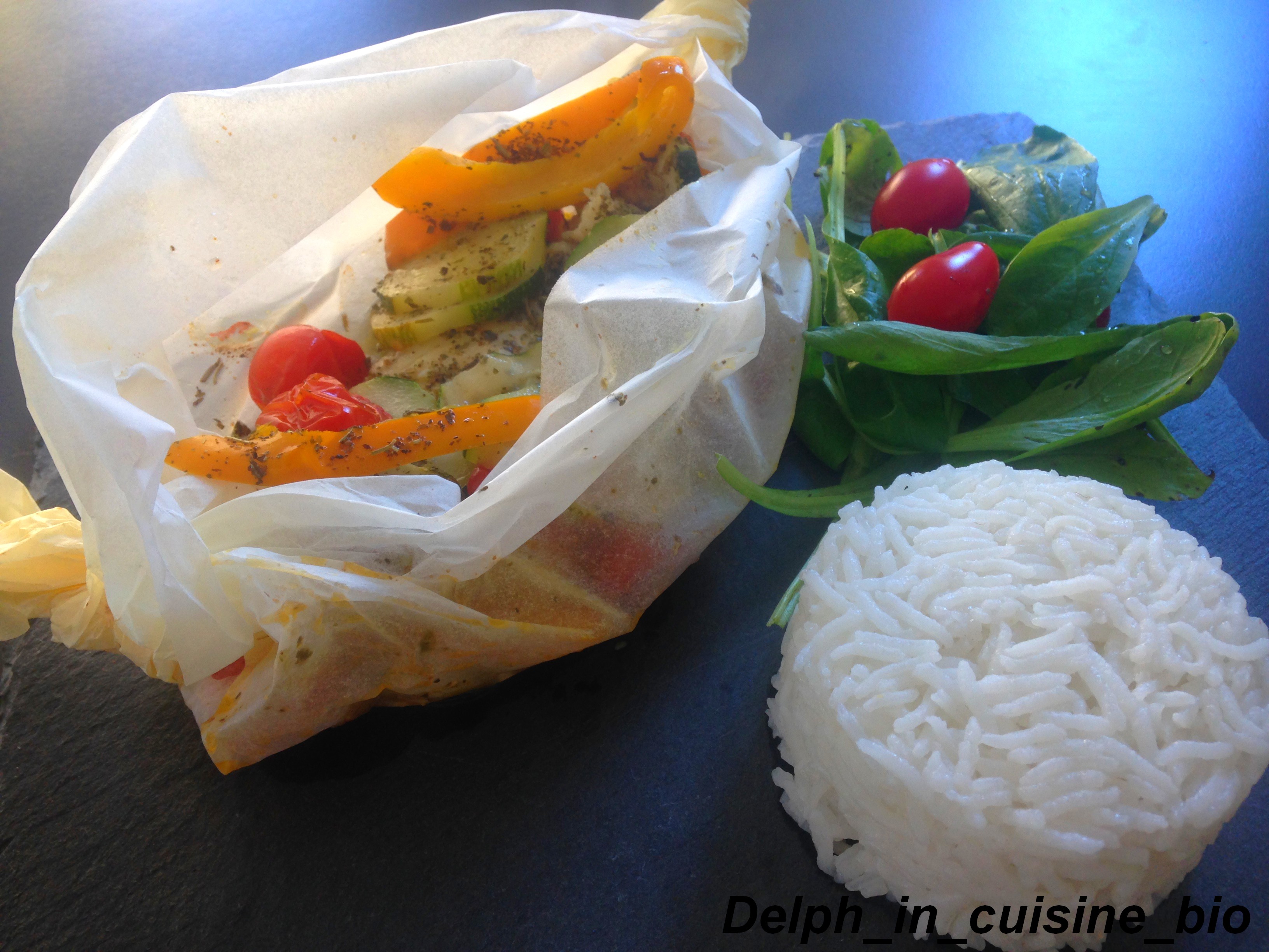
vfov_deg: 42.9
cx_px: 634
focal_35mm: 33
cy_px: 476
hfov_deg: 55.4
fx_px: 1210
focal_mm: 4.12
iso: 50
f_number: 2.4
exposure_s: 1/20
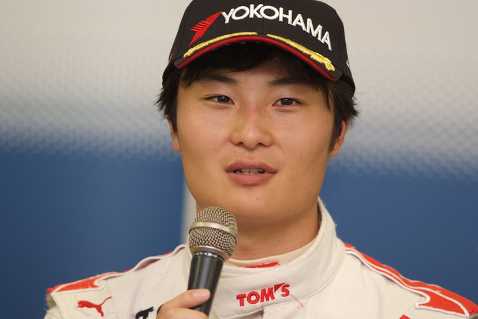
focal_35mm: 270
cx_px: 239
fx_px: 3585
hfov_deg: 7.6
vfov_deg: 5.1
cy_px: 160
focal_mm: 180
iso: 400
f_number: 2.8
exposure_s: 1/125
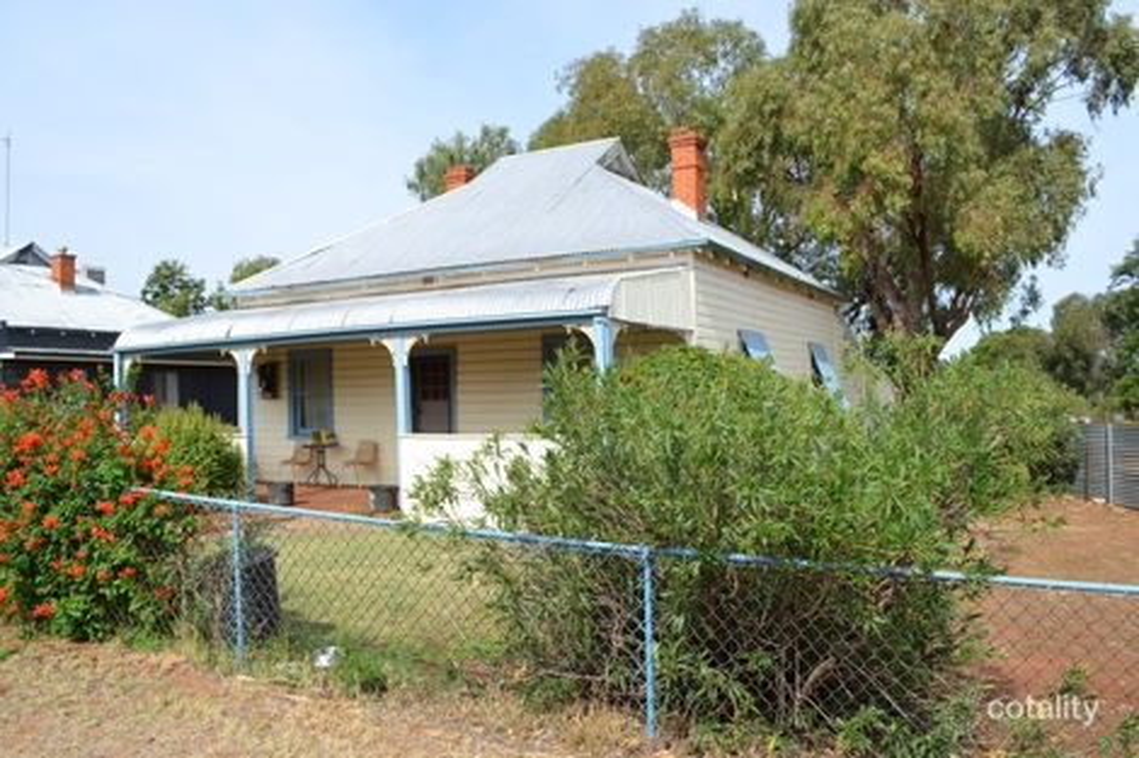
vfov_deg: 47.9
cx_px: 570
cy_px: 379
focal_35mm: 27
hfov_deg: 67.4
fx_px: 854
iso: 125
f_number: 8
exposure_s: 1/250
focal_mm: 18
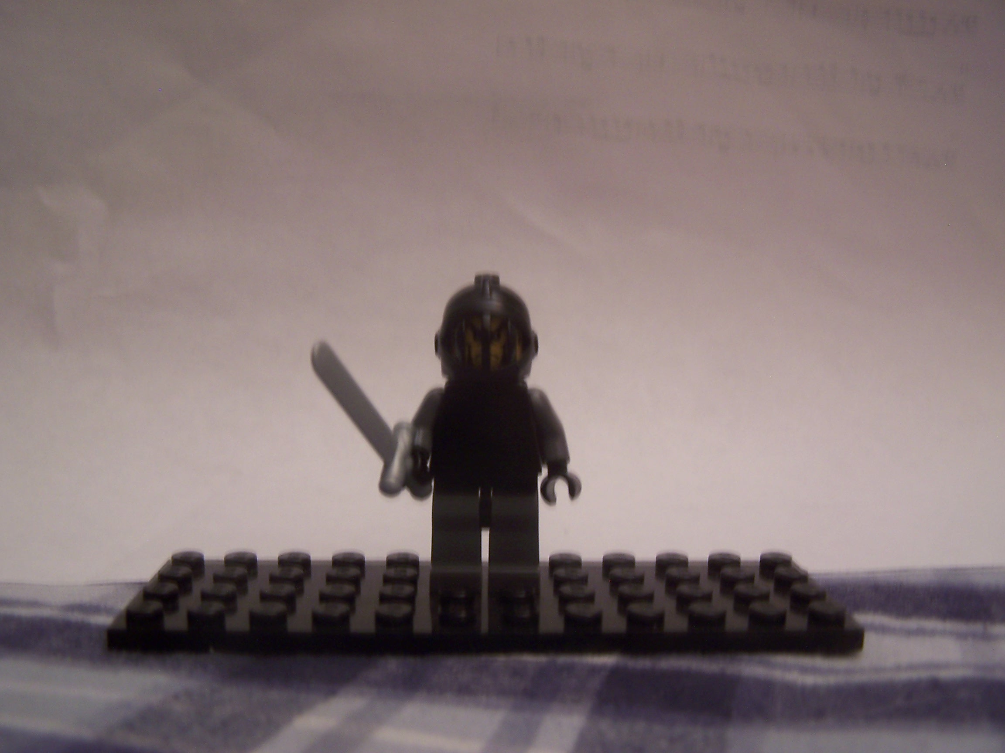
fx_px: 1103
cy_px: 376
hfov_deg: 49.0
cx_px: 502
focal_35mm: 38
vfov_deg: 37.7
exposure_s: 1/2
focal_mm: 6.3
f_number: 2.8
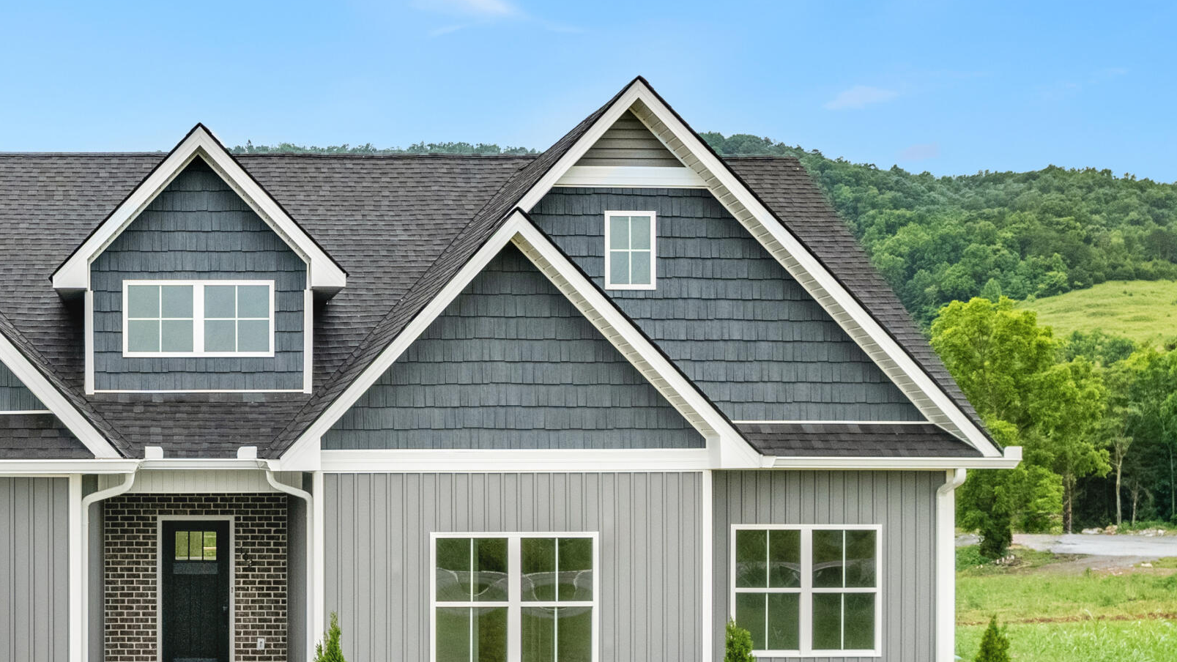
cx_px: 141
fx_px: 1342
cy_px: 445
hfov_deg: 43.7
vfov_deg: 27.5
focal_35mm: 43
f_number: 2.8
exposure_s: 1/400
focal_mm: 8.38
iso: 100
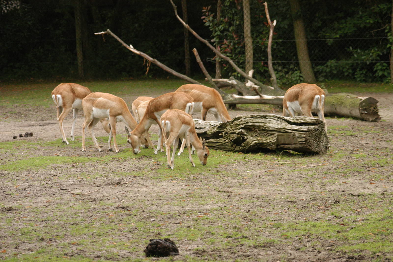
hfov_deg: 13.7
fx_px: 1636
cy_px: 131
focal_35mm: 150
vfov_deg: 9.1
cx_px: 196
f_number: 5.6
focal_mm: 100
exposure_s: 1/500
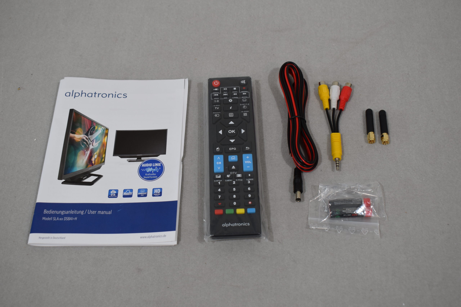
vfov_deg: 29.9
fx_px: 576
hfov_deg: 43.6
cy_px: 154
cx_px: 230
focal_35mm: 45
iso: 360
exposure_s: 1/125
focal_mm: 30
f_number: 5.6
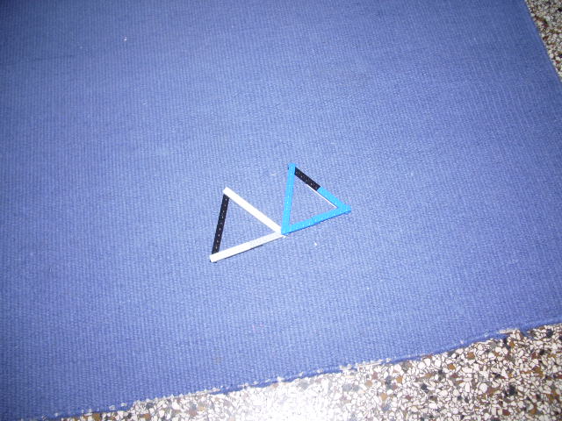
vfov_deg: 40.7
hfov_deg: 52.6
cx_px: 281
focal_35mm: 35
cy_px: 210
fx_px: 568
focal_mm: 5.8
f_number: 2.6
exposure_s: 1/40
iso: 50
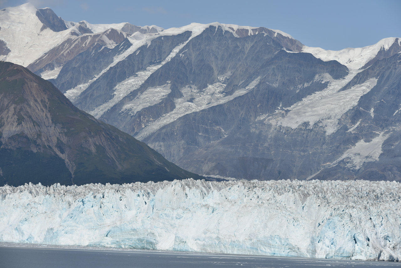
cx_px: 200
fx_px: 1504
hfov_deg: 15.2
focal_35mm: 135
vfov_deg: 10.2
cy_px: 134
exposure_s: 1/400
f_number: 10
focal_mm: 135
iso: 100
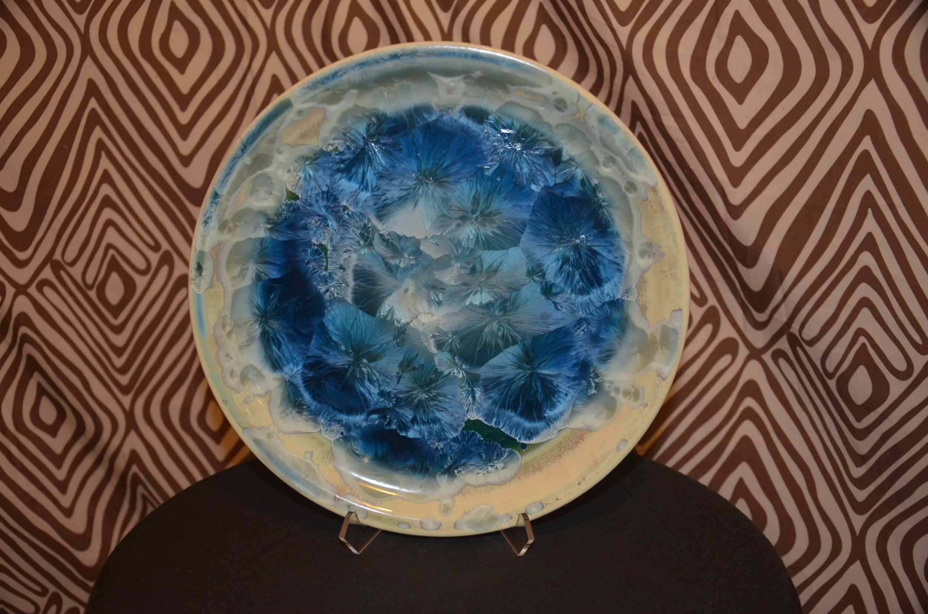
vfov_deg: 34.1
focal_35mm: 39
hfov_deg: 49.6
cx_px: 464
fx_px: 1003
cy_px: 307
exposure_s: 1/60
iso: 800
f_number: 4
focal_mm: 26
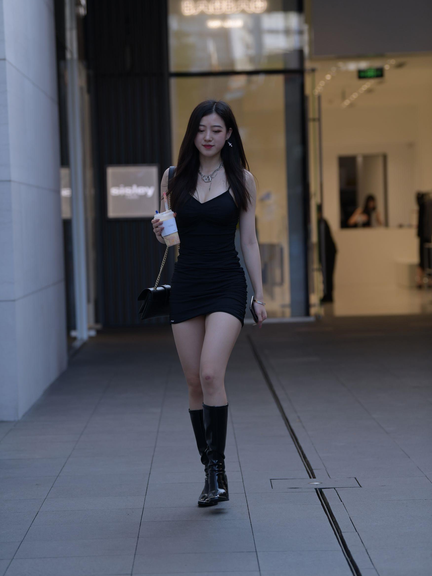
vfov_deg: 14.8
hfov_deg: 11.2
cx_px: 217
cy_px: 268
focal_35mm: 133
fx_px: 2213
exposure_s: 1/500
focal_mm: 122
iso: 320
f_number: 3.5
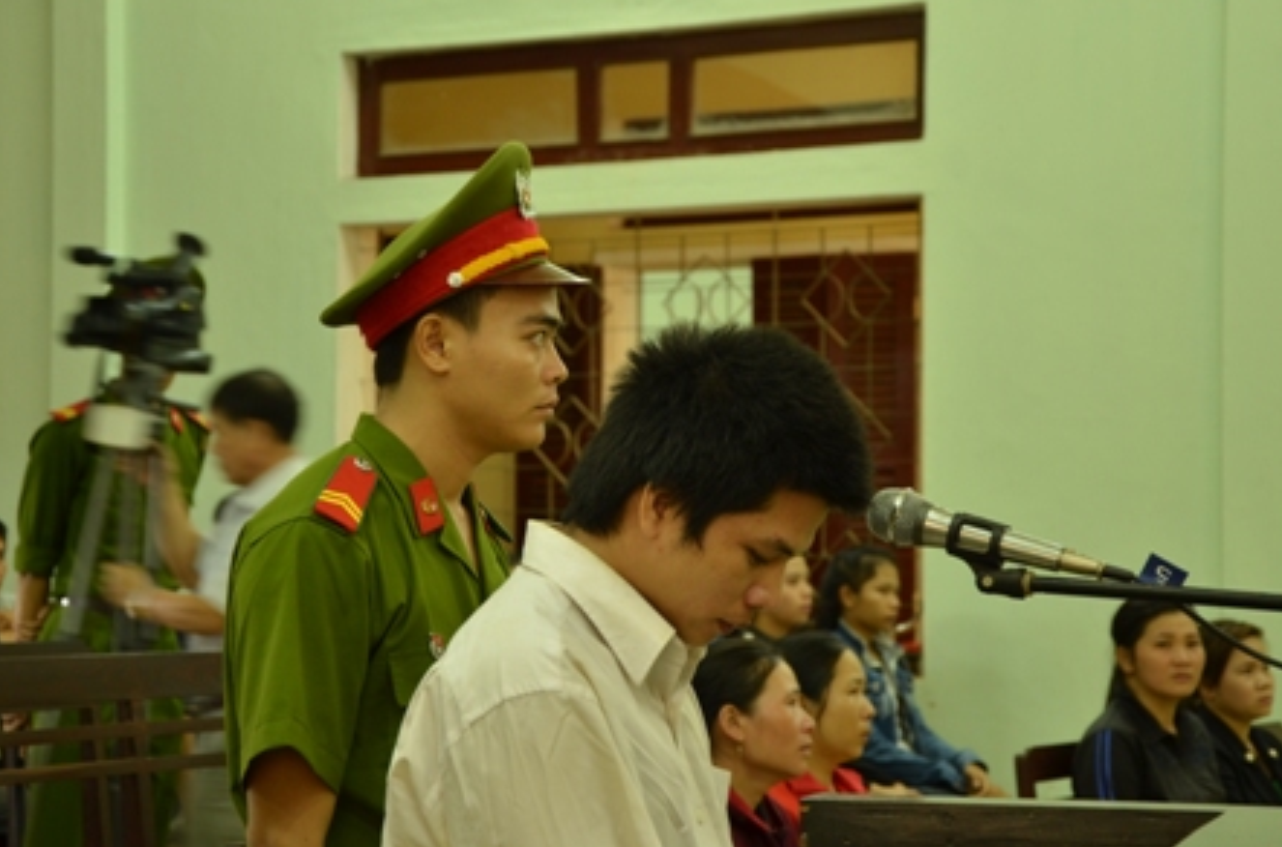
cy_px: 429
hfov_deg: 23.4
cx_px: 642
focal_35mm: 87
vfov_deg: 15.6
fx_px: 3089
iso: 400
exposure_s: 1/13
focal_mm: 52
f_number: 5
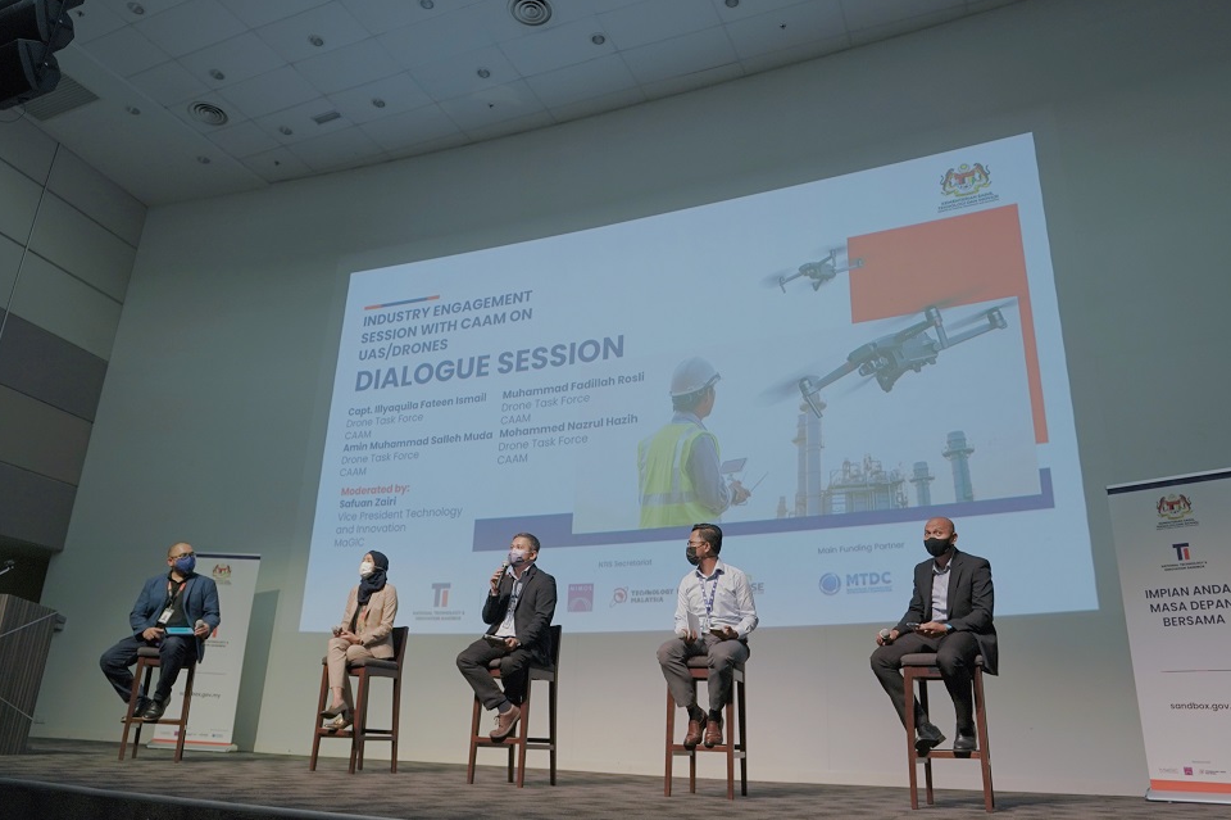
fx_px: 854
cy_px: 395
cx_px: 628
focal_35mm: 25
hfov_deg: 71.5
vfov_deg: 51.2
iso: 640
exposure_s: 1/80
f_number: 2.8
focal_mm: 16
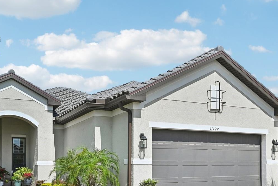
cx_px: 112
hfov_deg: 54.1
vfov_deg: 37.2
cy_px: 132
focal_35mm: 35
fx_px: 270
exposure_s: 1/2500
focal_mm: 22
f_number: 8
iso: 400
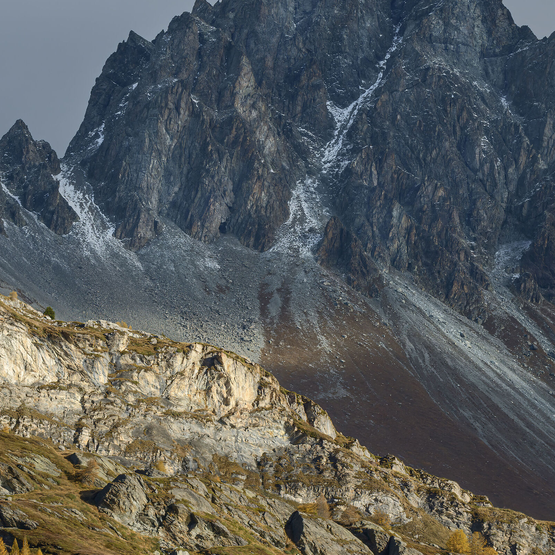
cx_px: 277
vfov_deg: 7.6
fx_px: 4172
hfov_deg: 7.6
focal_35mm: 230
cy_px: 302
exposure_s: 1/320
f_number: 13
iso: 320
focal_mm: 120
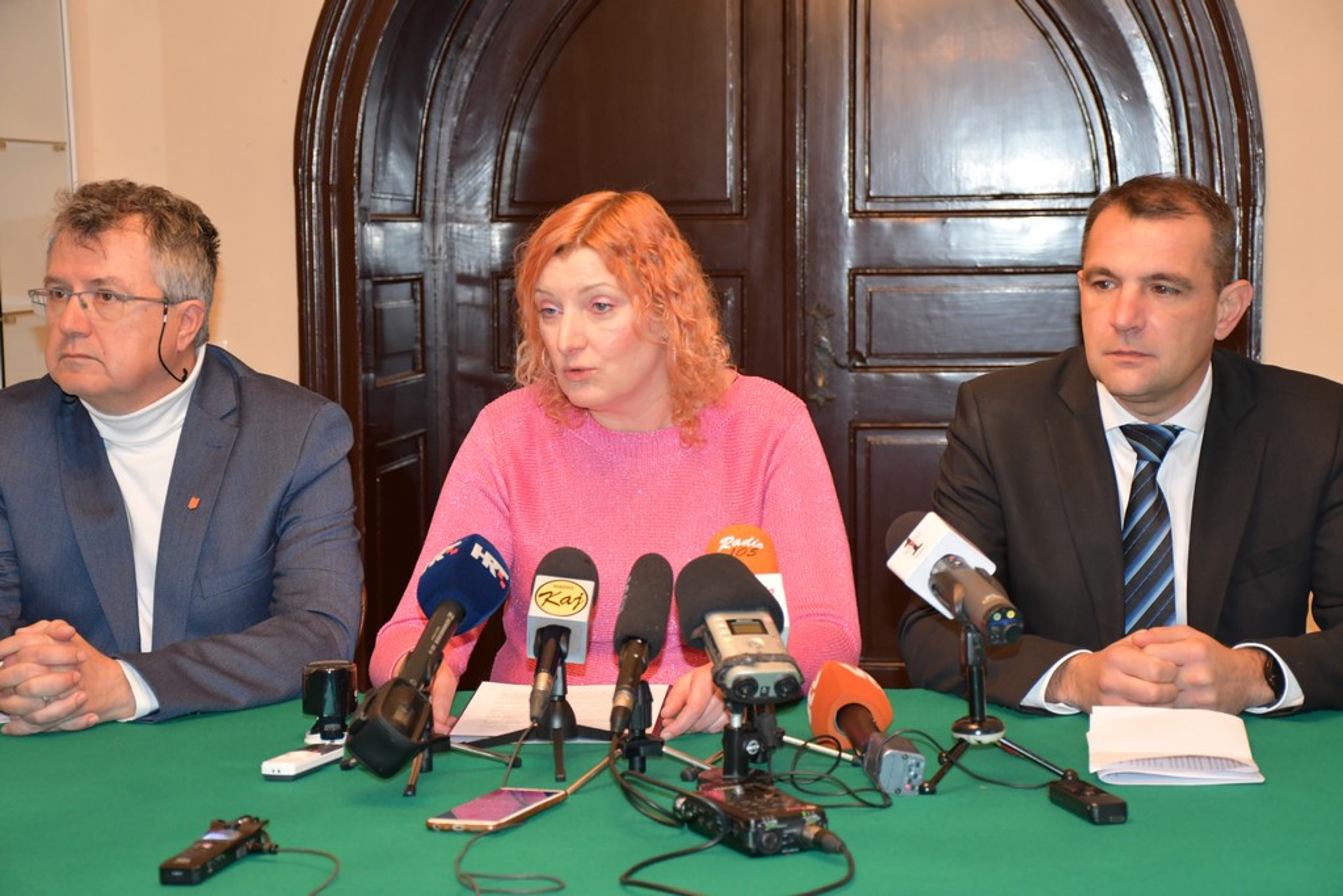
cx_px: 672
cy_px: 448
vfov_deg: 18.2
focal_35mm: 75
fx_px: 2798
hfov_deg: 27.0
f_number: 4.8
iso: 1600
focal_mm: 50
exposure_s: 1/60
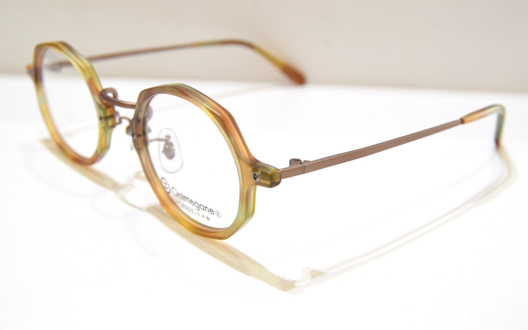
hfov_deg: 38.2
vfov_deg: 24.4
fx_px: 763
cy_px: 152
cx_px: 264
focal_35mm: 53
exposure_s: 1/25
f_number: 8
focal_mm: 34
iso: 800
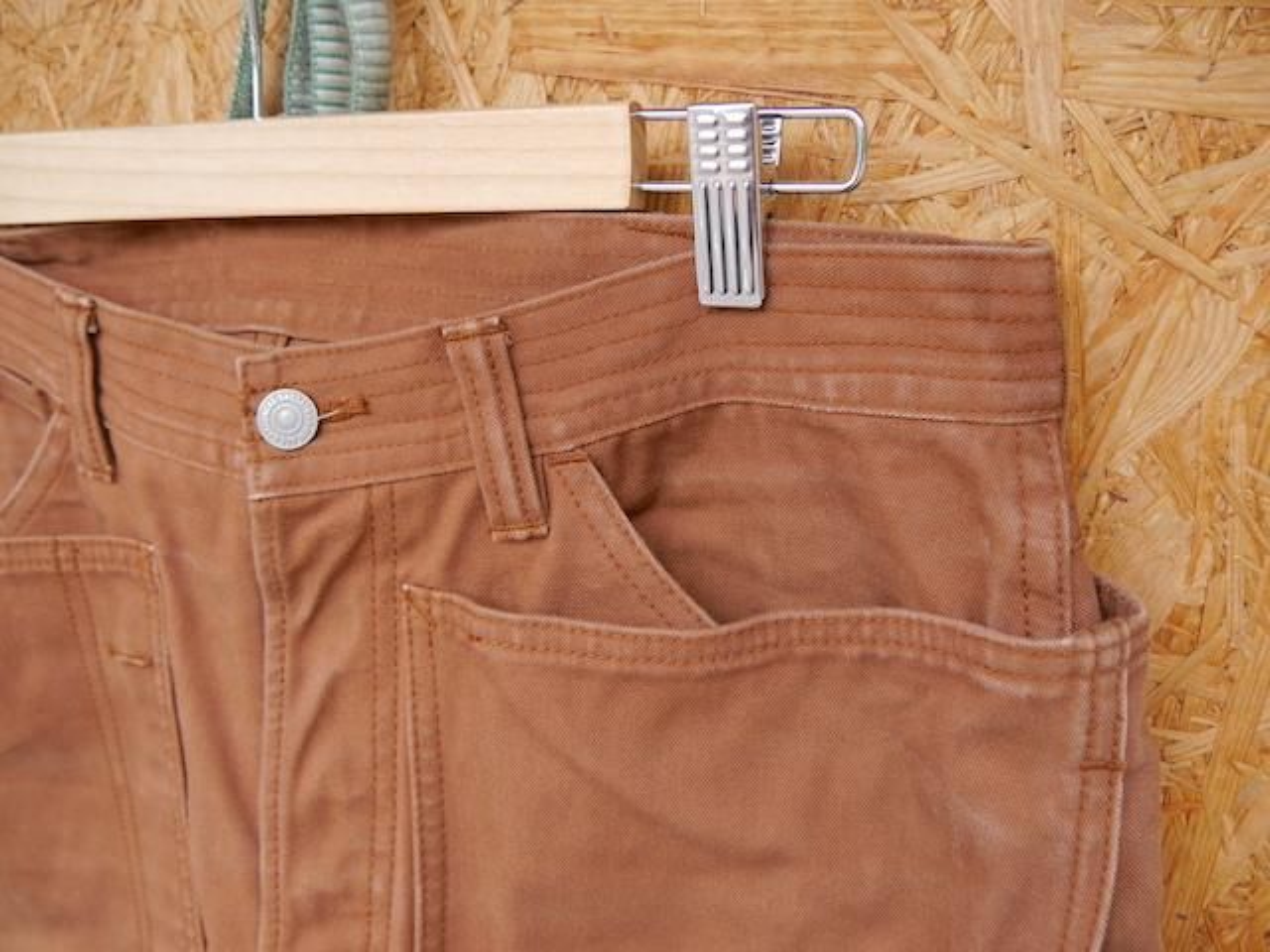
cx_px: 635
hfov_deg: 60.0
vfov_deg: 46.8
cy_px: 476
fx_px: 1101
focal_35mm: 30
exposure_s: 1/60
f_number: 3.6
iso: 500
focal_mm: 15
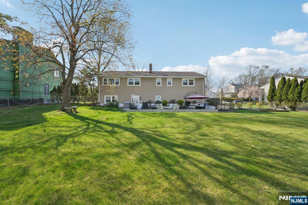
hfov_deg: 104.3
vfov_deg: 81.2
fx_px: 120
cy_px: 102
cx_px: 154
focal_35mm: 14
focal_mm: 14
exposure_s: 1/80
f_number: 9
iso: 100
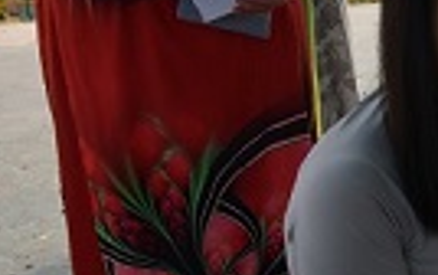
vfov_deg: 14.3
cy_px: 237
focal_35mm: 91
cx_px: 798
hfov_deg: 18.0
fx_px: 1087
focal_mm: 24
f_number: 11
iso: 200
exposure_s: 1/125
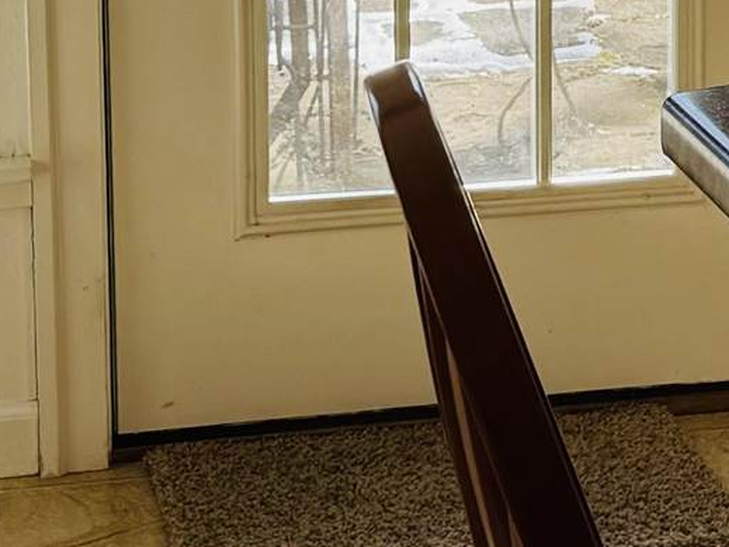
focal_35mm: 142
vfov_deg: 10.2
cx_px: 555
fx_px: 2990
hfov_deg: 13.8
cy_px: -229
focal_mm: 6.86
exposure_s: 1/664
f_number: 1.78
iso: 80
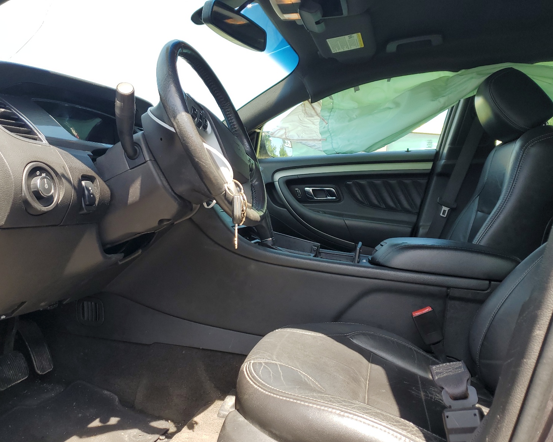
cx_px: 265
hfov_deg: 62.2
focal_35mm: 28
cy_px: 228
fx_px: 458
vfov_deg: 51.5
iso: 50
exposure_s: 1/455
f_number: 1.5
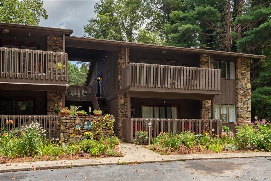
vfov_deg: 43.6
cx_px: 136
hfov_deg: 61.9
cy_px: 90
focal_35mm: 30
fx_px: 226
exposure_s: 1/250
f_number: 11
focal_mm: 30
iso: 200
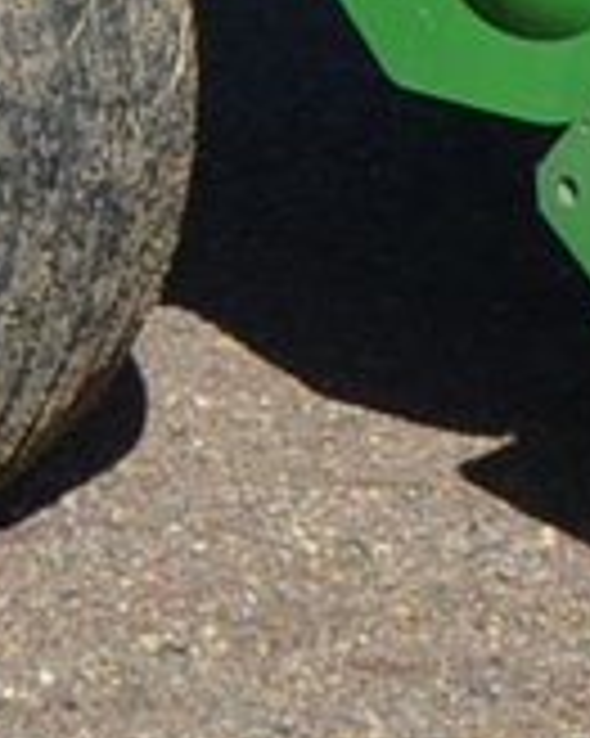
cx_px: 982
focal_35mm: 294
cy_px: -1325
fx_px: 6423
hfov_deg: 5.2
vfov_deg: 6.2
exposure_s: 1/320
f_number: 8
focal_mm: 20
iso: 100
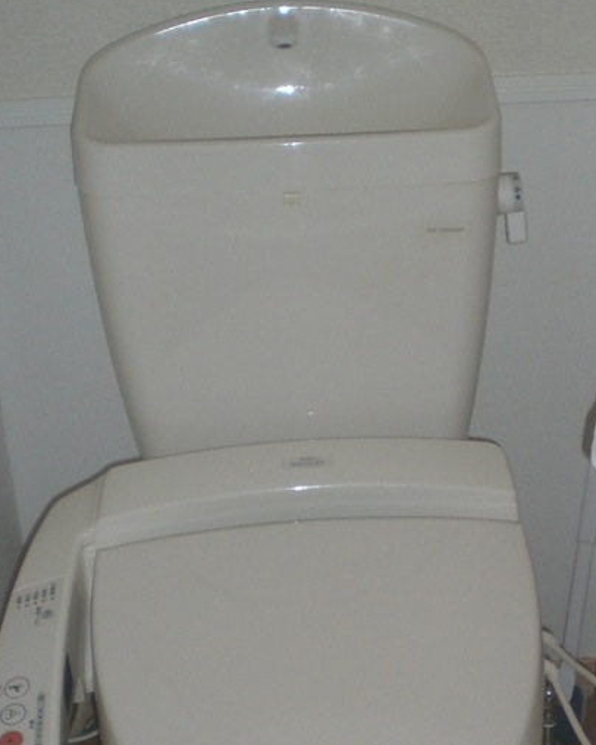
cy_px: 525
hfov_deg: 20.8
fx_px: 1611
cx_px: 435
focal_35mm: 73
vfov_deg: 25.9
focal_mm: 6.3
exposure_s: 1/60
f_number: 3.1
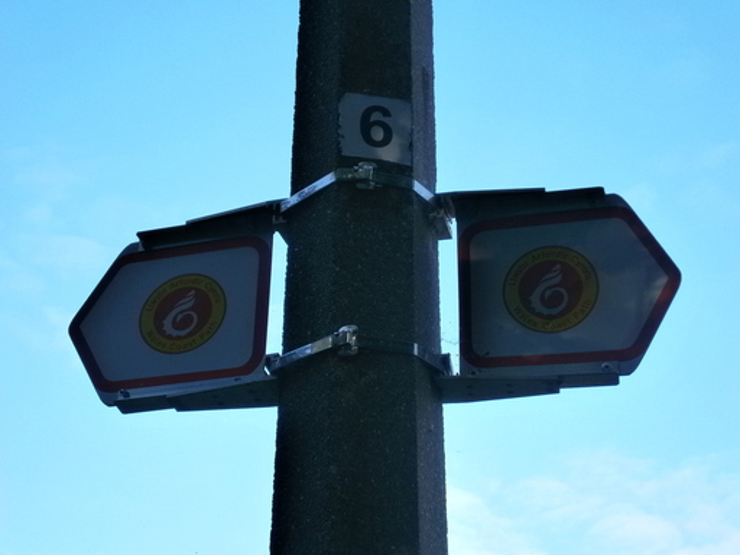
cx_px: 370
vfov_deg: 20.2
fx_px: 1561
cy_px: 278
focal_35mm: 73
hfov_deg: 26.7
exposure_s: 1/200
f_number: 4.4
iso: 80
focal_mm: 13
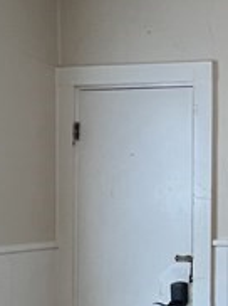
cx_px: 461
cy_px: 198
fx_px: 484
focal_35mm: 55
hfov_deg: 17.9
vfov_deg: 34.7
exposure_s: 1/60
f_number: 1.8
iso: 200
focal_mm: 1.57
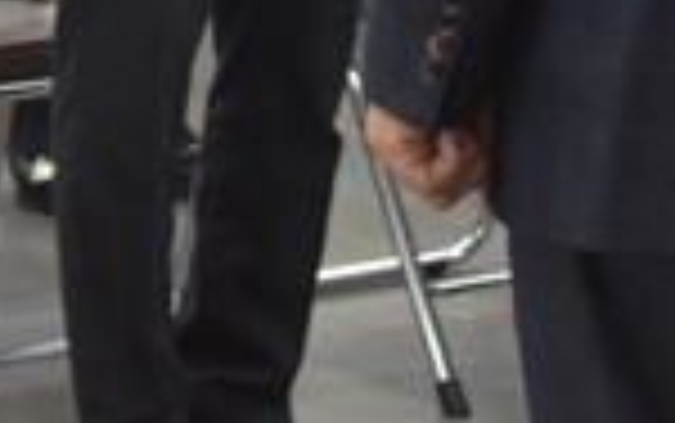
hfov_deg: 7.6
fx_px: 5007
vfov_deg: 4.7
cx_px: -297
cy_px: -695
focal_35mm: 272
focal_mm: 40
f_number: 4
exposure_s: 1/40
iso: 560
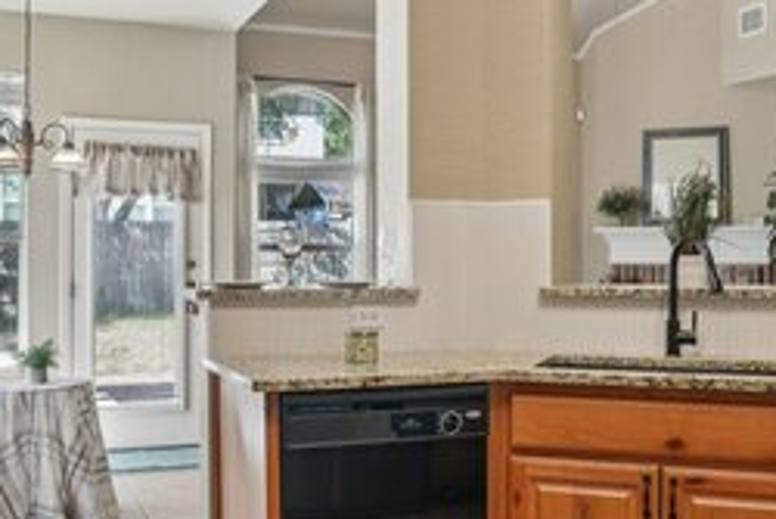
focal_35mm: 41
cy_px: 253
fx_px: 884
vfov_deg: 32.7
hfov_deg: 47.3
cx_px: 341
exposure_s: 1/20
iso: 400
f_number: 8
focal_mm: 16
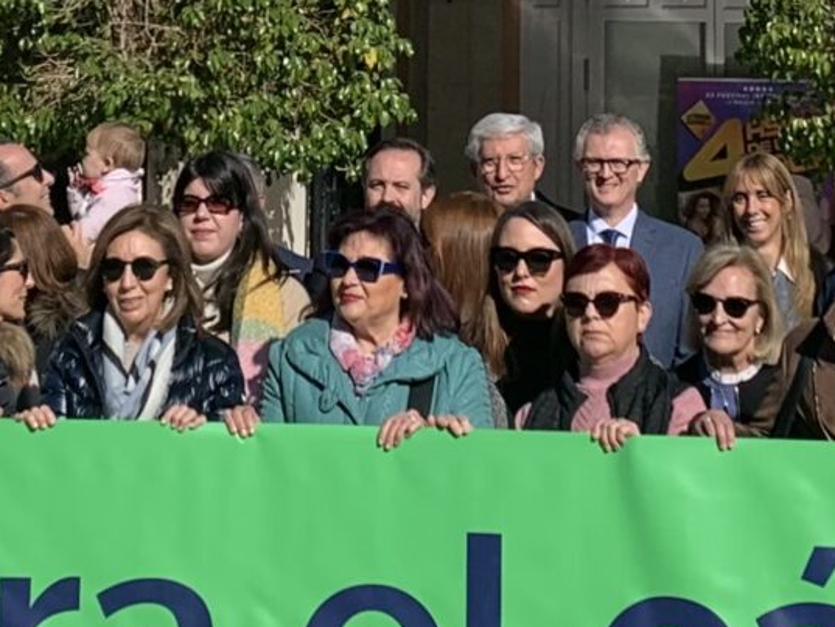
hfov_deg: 15.8
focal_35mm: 124
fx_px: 2992
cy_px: -184
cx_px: 183
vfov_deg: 11.6
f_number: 1.8
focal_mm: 4.25
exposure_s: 1/3937
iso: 25
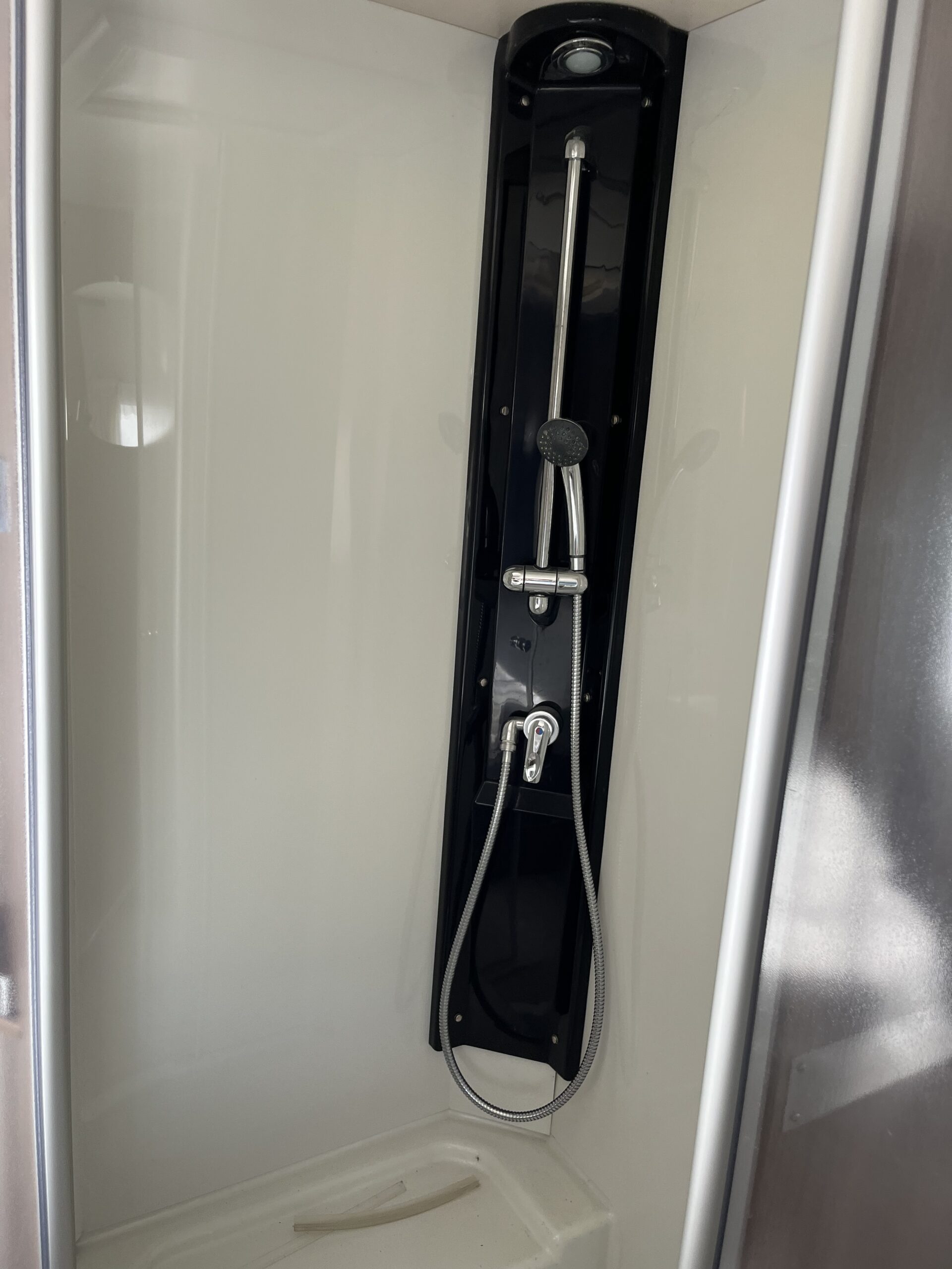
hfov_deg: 53.1
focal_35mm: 26
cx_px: 476
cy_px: 634
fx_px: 953
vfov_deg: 67.3
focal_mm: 5.1
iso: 100
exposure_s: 1/121
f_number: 1.6
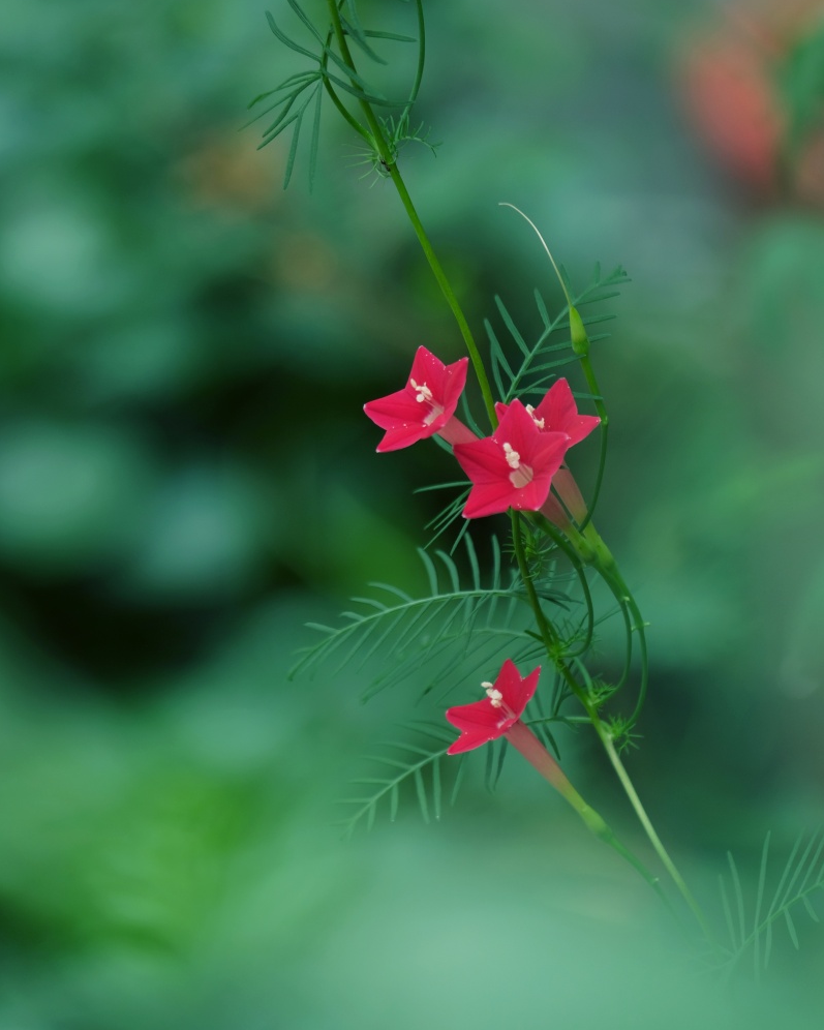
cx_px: 413
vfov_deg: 5.0
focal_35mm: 390
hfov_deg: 4.0
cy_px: 460
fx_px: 11887
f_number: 6.7
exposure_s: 1/125
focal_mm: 230
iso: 200
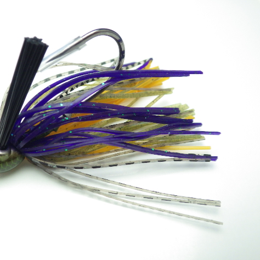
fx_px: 314
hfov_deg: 44.3
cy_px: 131
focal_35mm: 37
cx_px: 87
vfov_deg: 44.9
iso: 400
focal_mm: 5.5
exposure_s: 1/45
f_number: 3.1
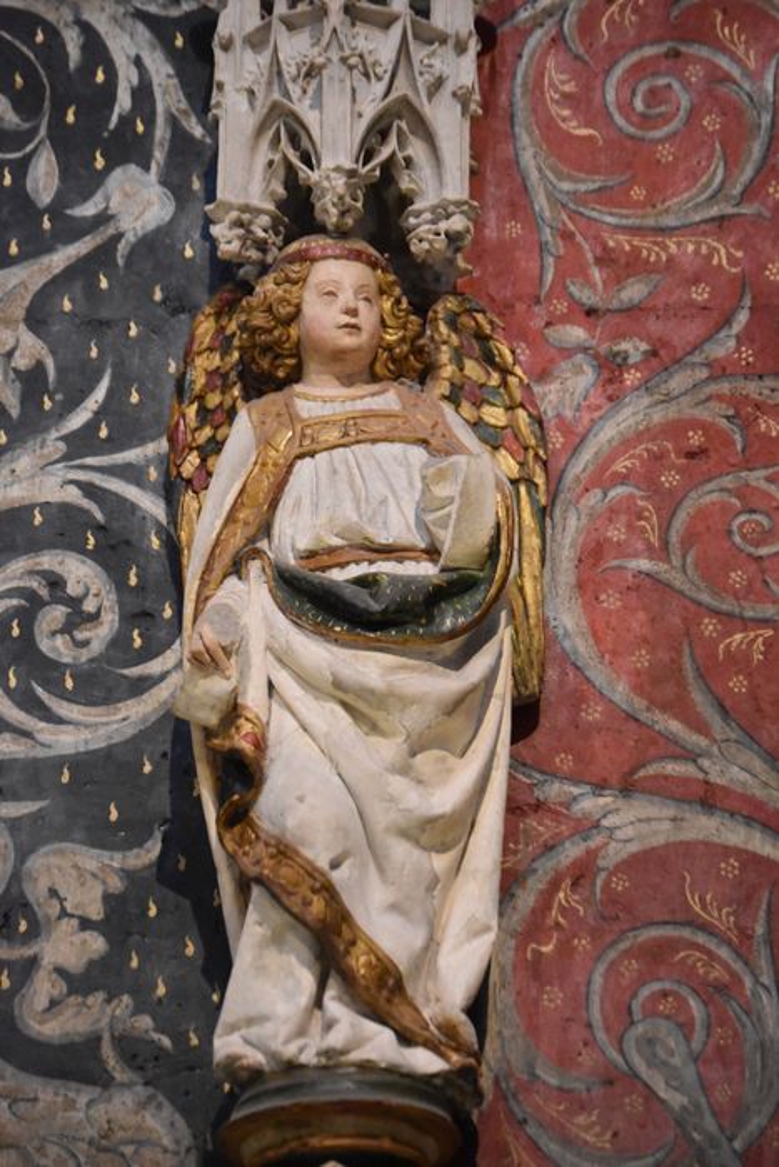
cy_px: 584
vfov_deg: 14.4
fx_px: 4623
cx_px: 390
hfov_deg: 9.6
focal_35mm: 142
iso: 7200
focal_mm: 95
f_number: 4.5
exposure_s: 1/125
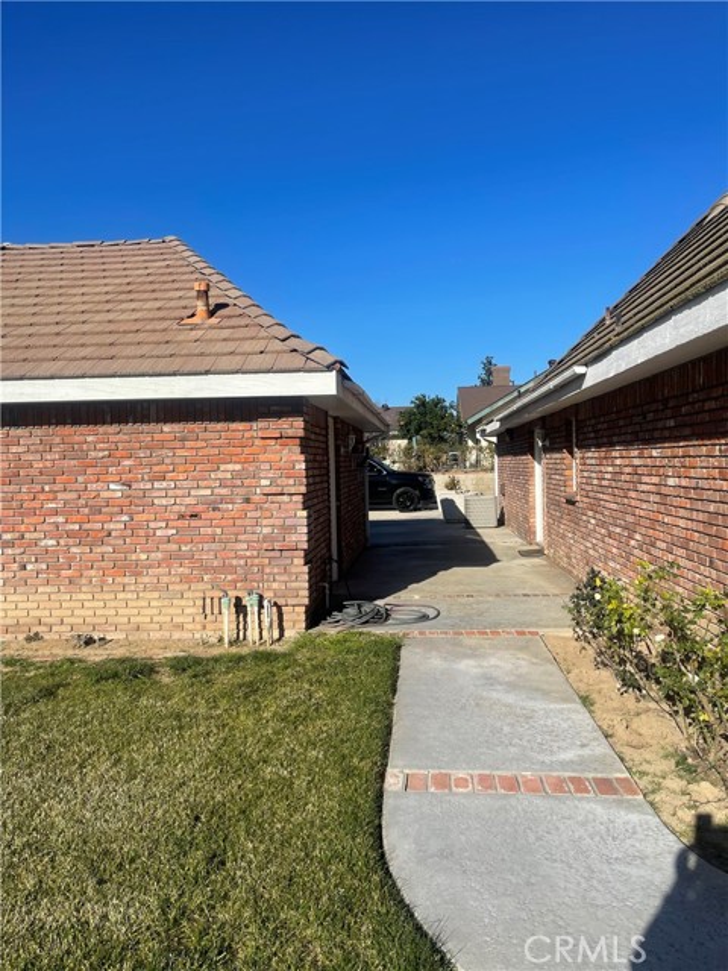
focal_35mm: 26
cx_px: 364
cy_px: 486
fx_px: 729
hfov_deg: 53.1
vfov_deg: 67.3
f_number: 1.6
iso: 32
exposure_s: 1/5128
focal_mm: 5.1
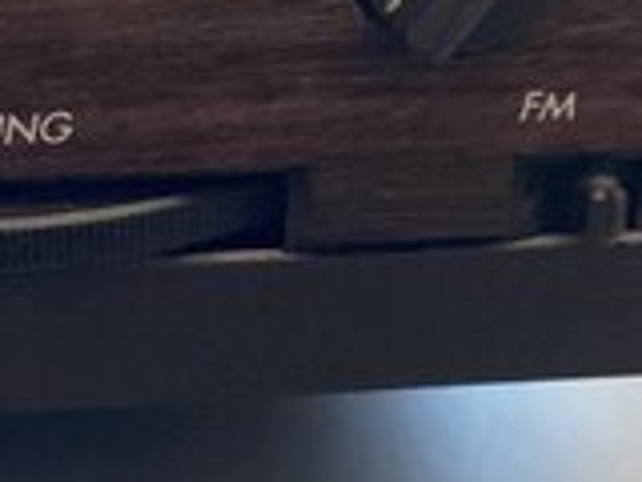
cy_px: 165
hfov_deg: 17.0
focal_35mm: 115
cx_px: 160
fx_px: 2133
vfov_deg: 12.9
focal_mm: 3.3
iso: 640
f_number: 2.4
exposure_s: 1/15
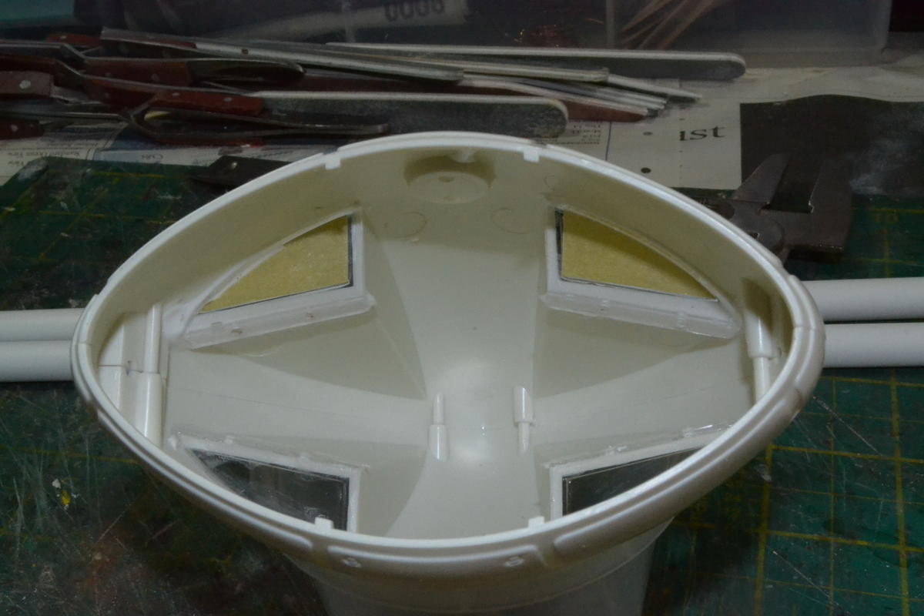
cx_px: 462
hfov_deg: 41.1
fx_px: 1232
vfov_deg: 28.1
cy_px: 308
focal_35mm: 48
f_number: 25
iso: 3200
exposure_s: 1/60
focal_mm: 32
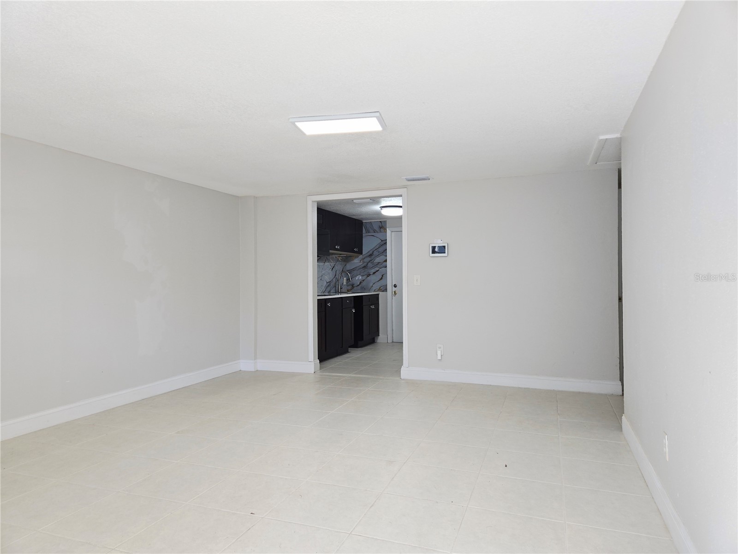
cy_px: 277
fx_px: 490
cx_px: 369
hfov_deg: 73.9
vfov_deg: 58.9
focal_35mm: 23
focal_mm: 5.4
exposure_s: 1/120
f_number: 1.8
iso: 64
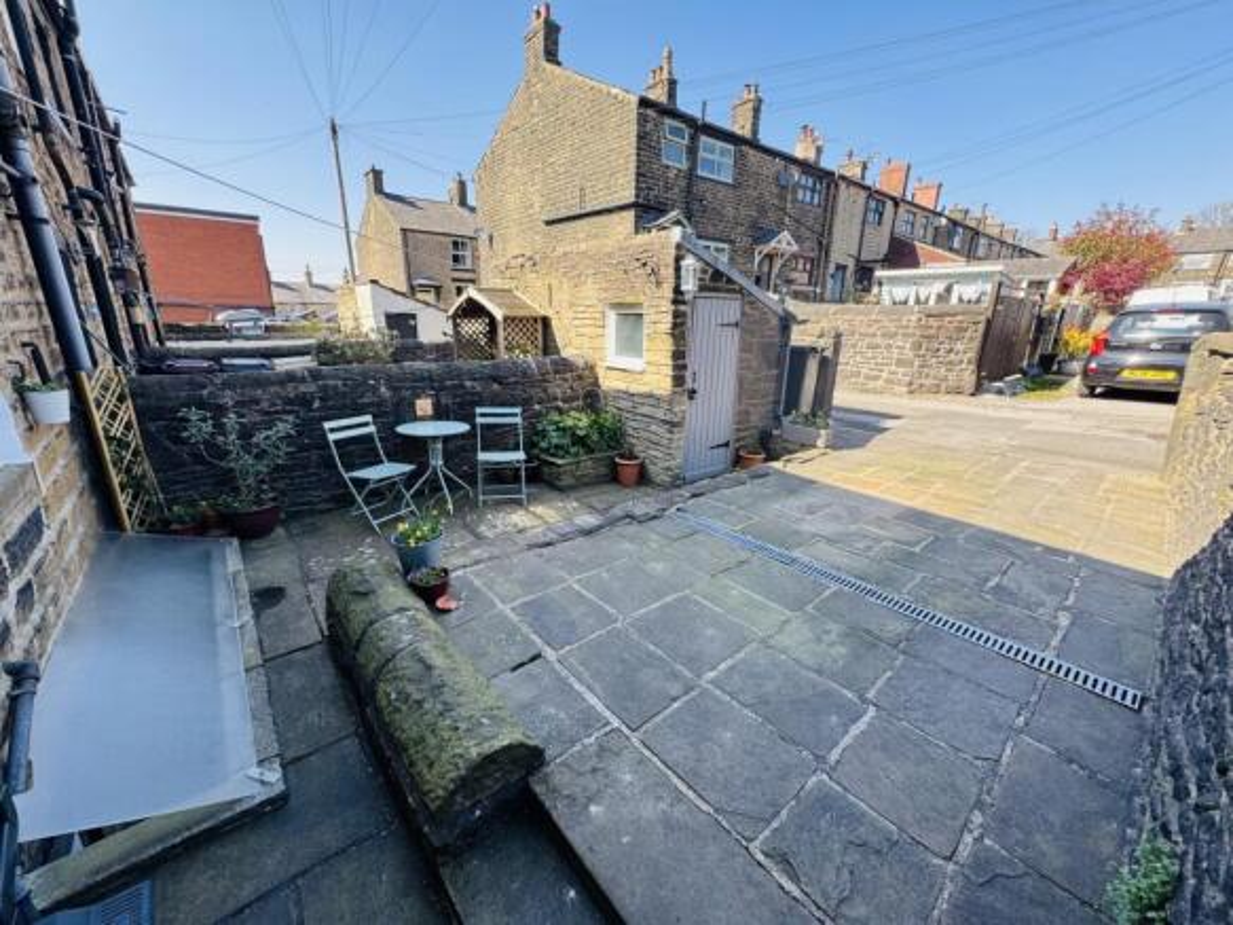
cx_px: 616
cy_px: 462
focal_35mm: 14
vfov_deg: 85.7
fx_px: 499
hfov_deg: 102.1
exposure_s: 1/269
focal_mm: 2.22
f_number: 2.2
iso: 40
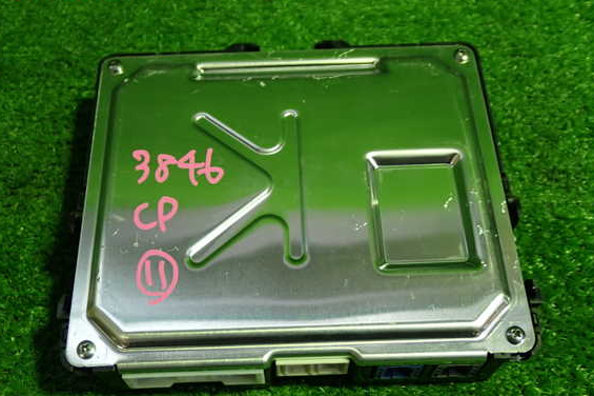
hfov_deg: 46.4
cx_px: 285
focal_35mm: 42
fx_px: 693
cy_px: 213
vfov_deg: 31.8
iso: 200
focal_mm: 6.83
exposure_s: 1/40
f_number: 2.7
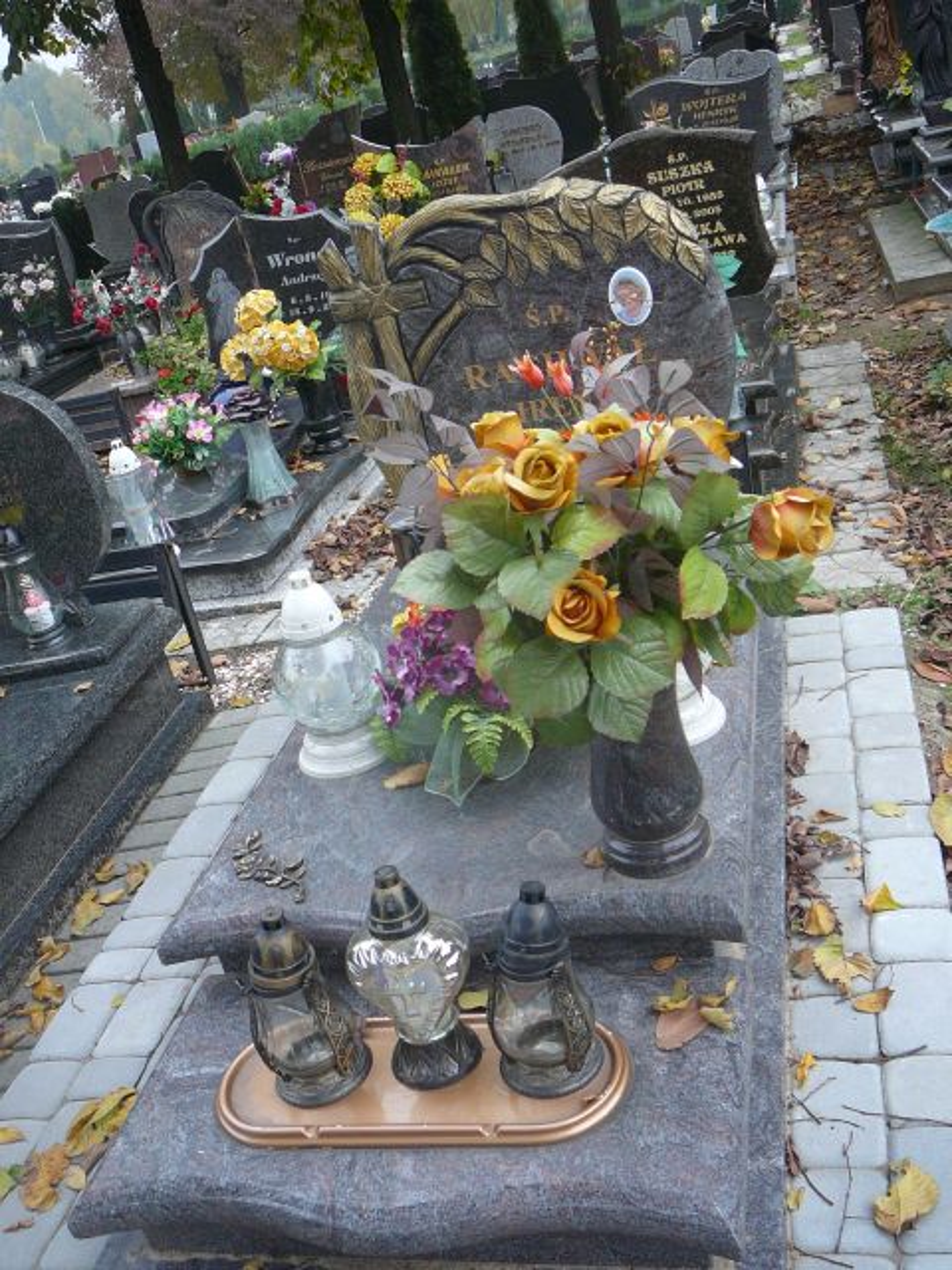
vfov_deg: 52.6
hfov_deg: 40.7
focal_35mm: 35
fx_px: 1283
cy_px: 635
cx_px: 476
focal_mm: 5.2
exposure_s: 1/50
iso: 100
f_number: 2.8
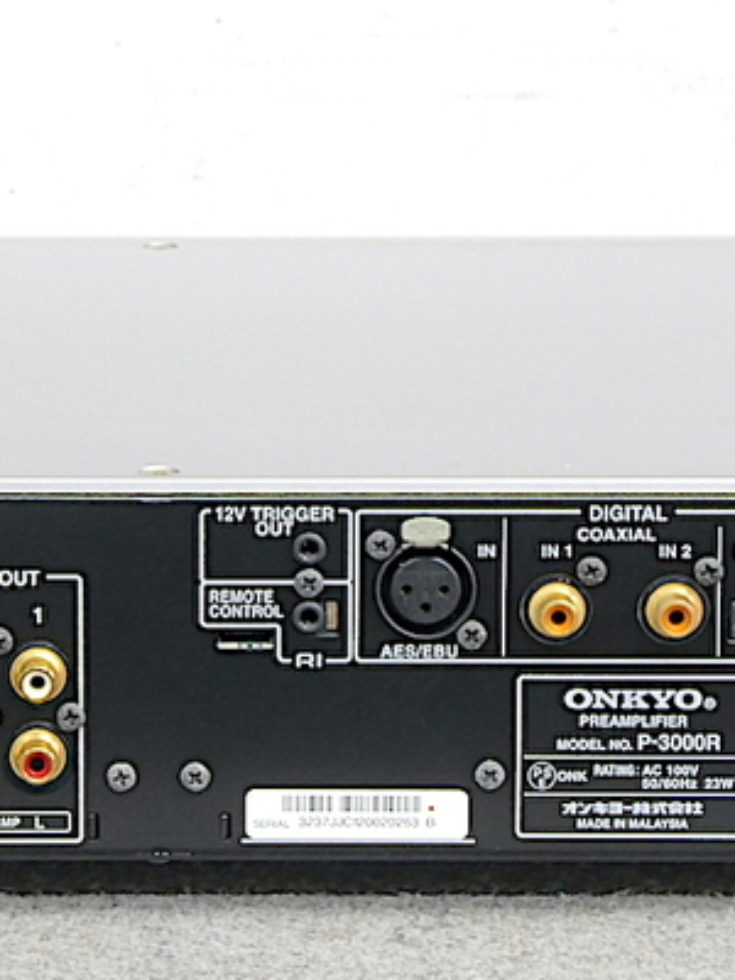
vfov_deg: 9.2
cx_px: 147
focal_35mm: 216
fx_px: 6115
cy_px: 554
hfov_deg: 6.9
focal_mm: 16.1
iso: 200
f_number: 4.9
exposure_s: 1/8
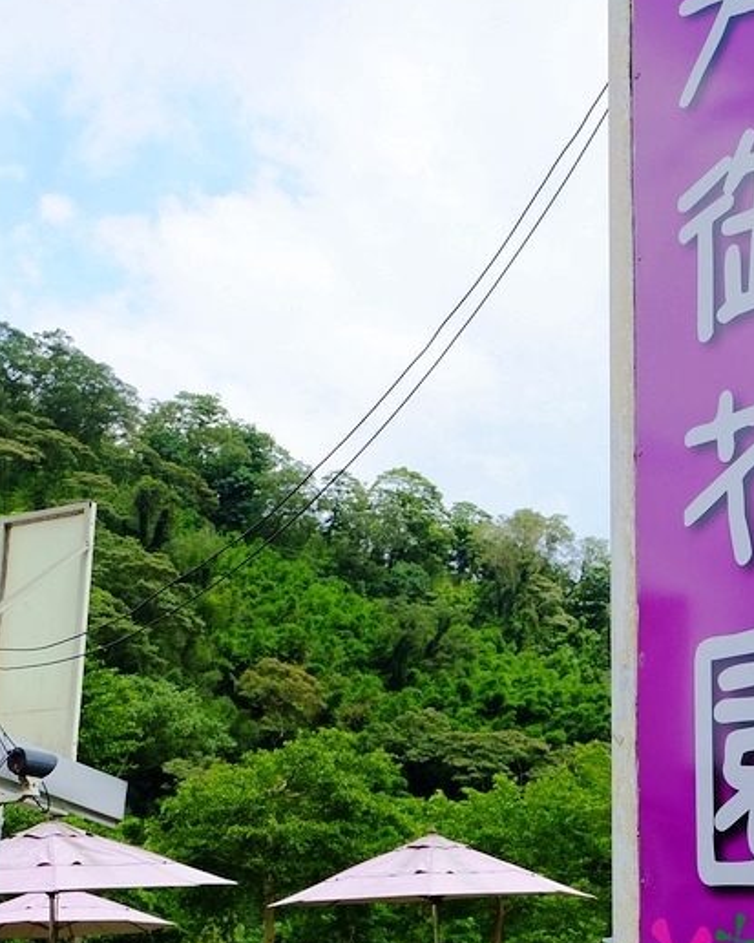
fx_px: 1506
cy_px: 647
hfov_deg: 27.5
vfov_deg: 34.3
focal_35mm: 54
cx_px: 607
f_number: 3.8
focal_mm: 19.2
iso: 400
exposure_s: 1/1800
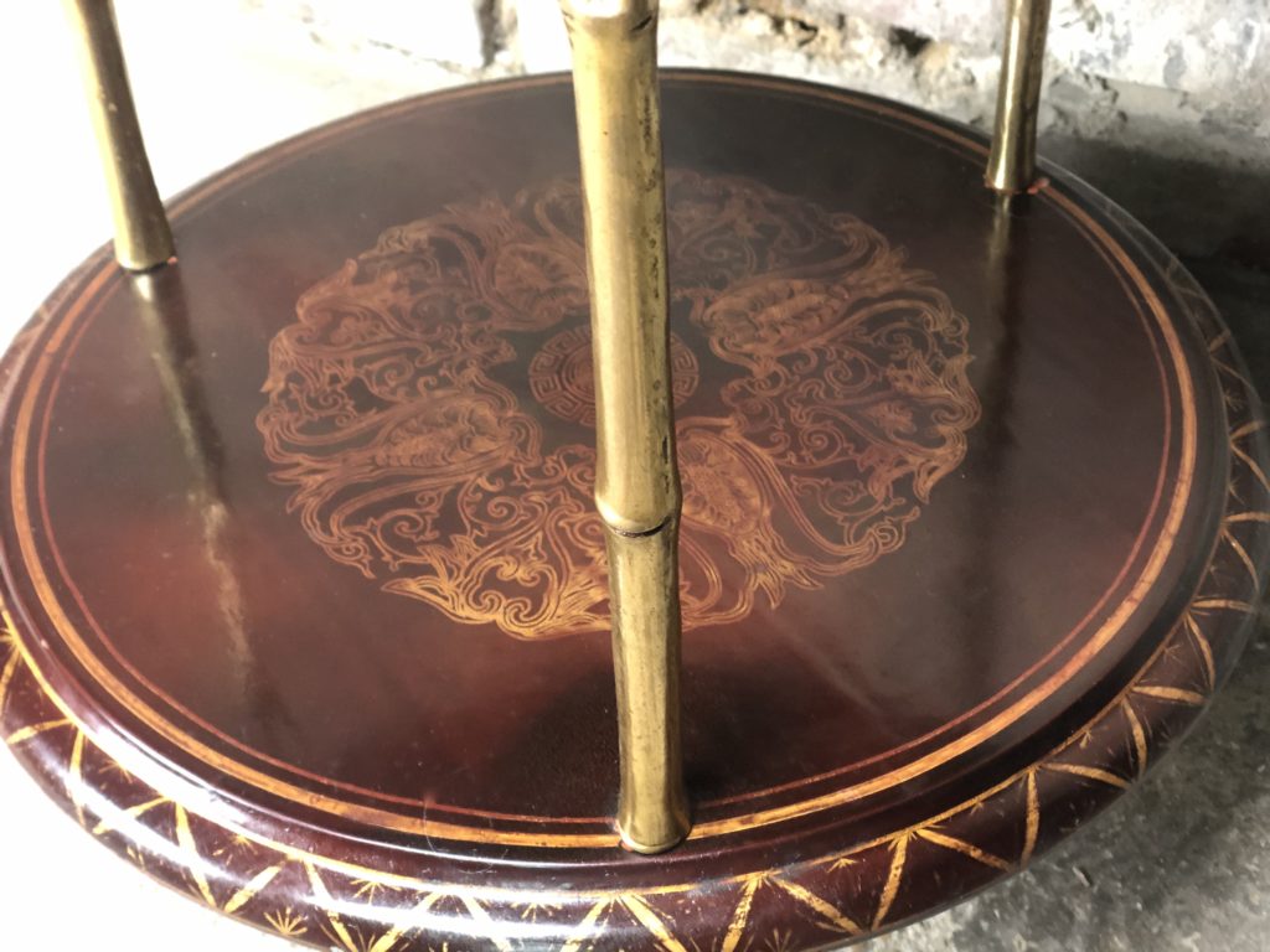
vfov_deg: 28.0
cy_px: 476
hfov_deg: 36.8
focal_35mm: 52
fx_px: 1908
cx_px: 635
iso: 160
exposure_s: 1/10
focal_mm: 6
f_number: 2.4
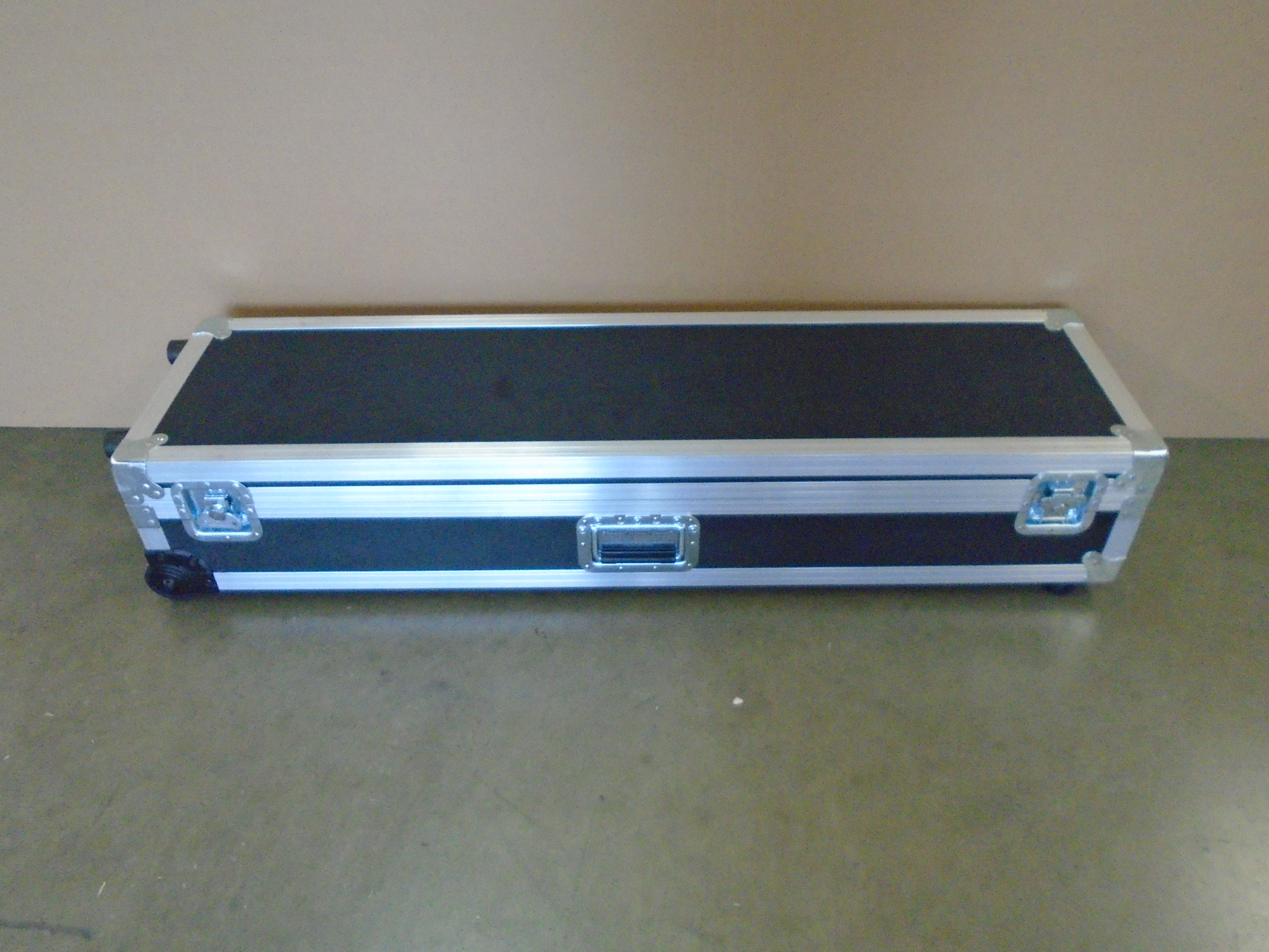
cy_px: 476
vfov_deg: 53.1
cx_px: 634
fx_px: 953
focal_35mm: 26
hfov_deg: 67.3
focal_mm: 4.6
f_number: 3.2
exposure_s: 1/50
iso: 800
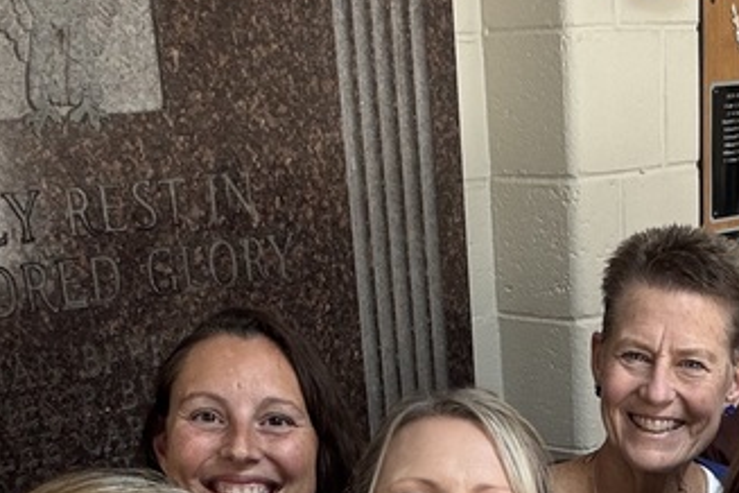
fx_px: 1539
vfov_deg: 16.6
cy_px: 730
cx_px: 592
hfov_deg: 26.5
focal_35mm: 75
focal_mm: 2.69
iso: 64
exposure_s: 1/60
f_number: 1.9
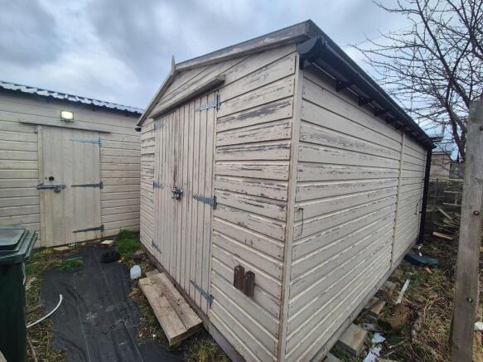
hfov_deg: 106.2
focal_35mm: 13
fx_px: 181
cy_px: 181
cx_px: 242
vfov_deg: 89.9
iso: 50
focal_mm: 2.2
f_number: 2.2
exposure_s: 1/311
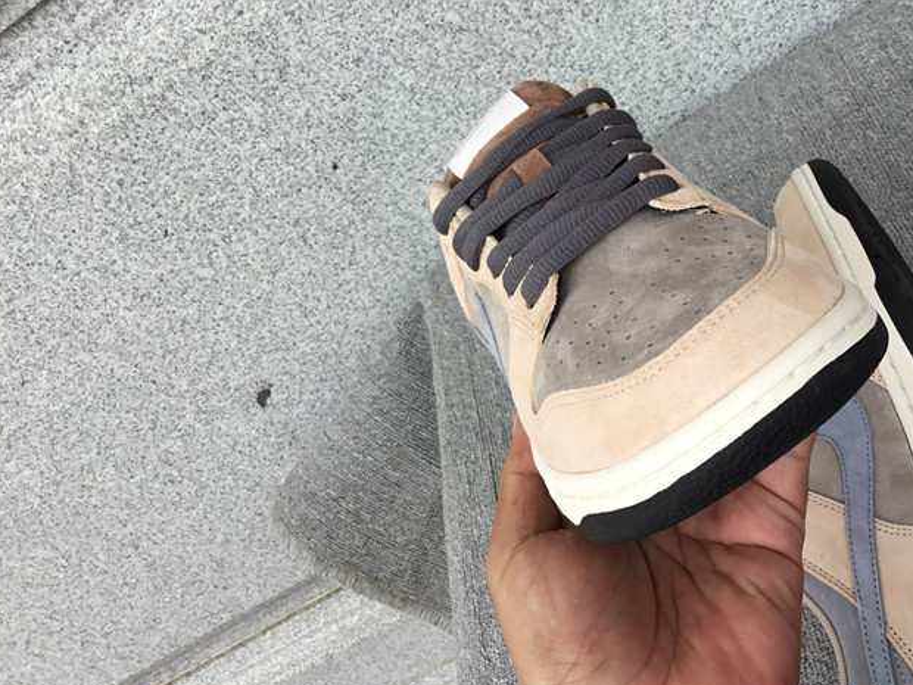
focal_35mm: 45
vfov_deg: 31.8
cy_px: 213
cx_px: 601
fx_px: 1187
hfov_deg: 41.6
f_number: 2.4
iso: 25
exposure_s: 1/108
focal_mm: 3.3
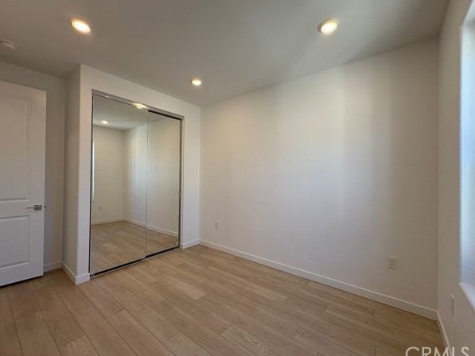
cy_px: 175
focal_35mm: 15
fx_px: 206
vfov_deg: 81.8
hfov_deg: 98.1
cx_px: 230
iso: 50
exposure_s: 1/120
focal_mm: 2.22
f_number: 2.2
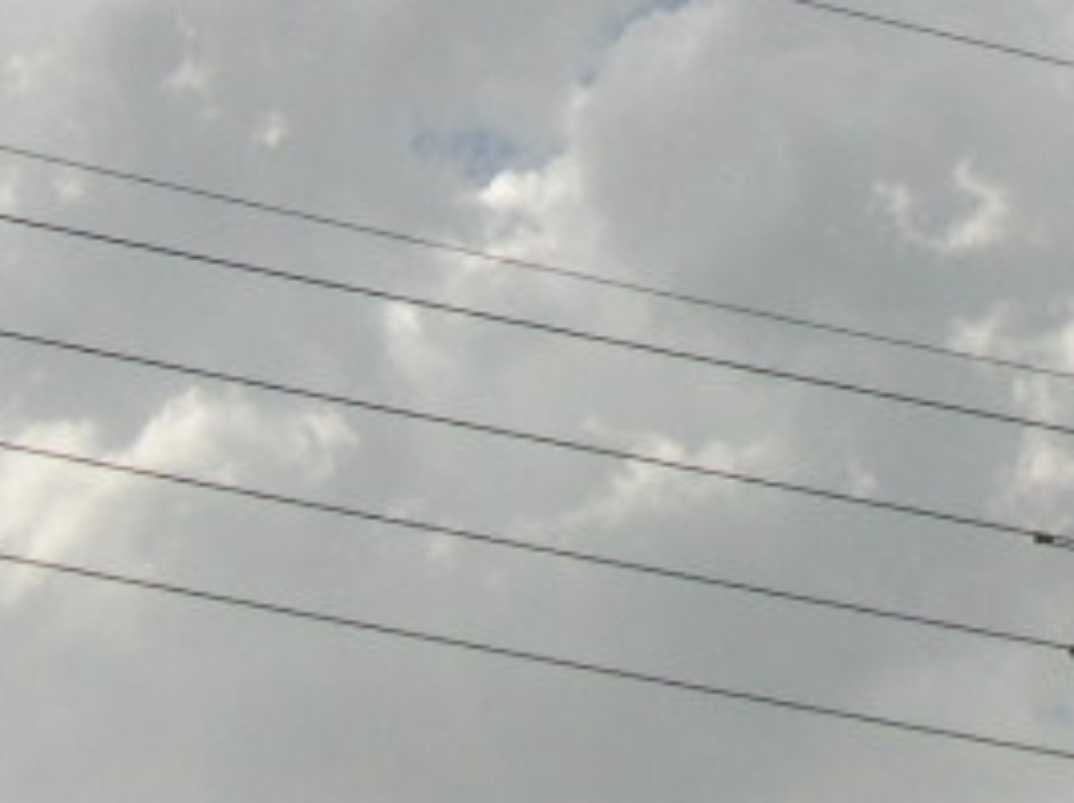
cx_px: 1074
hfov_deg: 8.2
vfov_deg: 6.1
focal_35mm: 240
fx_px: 7436
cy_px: -320
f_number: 9.6
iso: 100
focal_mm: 13.2
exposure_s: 1/220
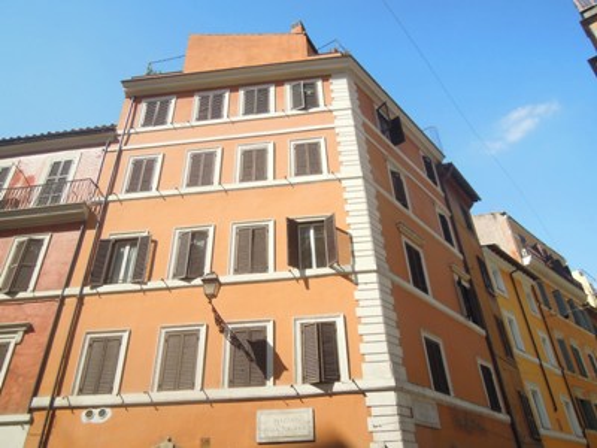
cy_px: 224
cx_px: 298
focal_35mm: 24
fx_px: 414
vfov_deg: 56.8
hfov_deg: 71.6
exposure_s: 1/2000
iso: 160
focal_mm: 4.3
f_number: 2.5
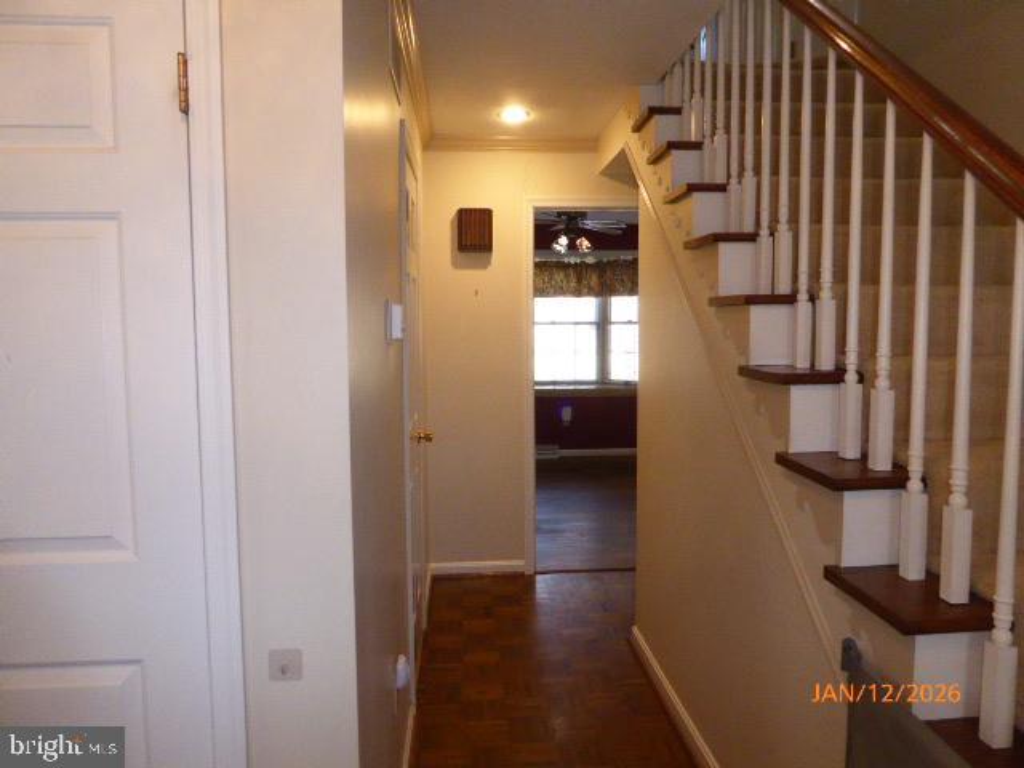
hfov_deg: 71.6
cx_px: 512
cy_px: 384
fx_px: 710
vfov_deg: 56.8
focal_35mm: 24
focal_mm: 4.3
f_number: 3.3
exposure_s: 1/60
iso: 800
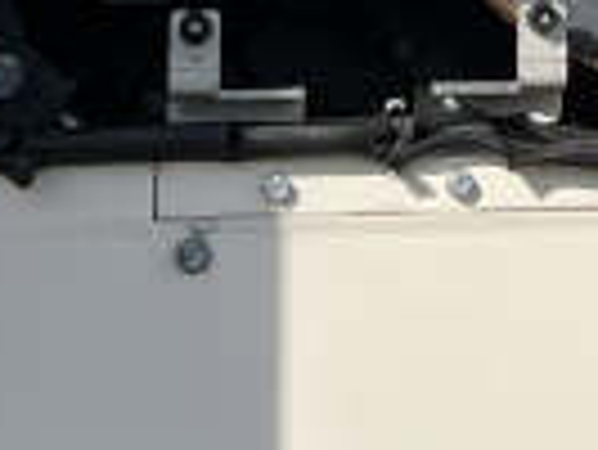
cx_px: 634
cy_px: -765
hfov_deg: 10.0
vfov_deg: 7.0
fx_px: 3372
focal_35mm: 195
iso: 50
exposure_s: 1/4630
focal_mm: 5.7
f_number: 1.5
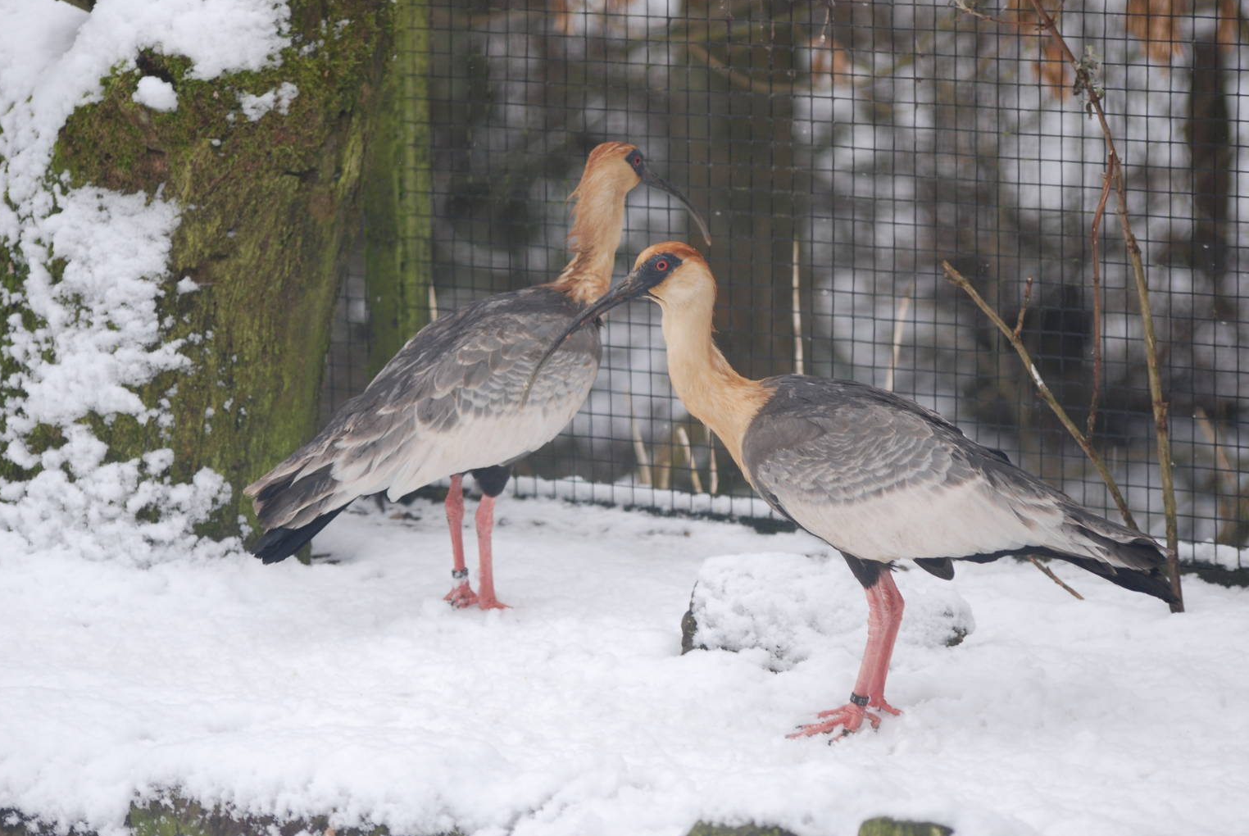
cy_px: 408
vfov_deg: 7.3
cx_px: 633
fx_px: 6565
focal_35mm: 189
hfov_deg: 10.9
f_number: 4.2
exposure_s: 1/160
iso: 200
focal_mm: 120
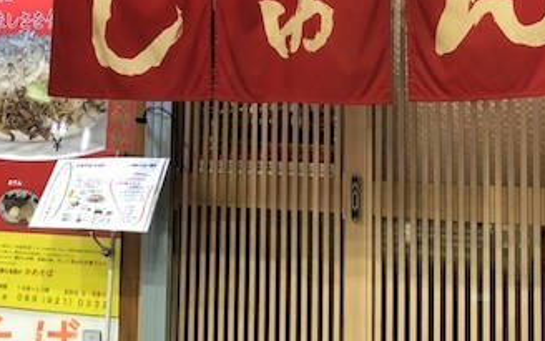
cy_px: 75
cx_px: 204
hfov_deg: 34.9
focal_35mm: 58
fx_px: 861
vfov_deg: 22.1
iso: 64
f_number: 1.8
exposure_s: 1/15
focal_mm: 3.99
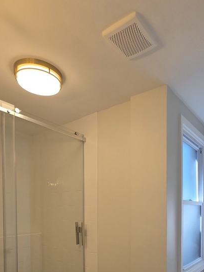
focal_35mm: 26
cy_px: 219
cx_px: 130
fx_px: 204
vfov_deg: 61.5
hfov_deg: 52.4
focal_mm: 1.7
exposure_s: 1/122
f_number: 2.2
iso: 40
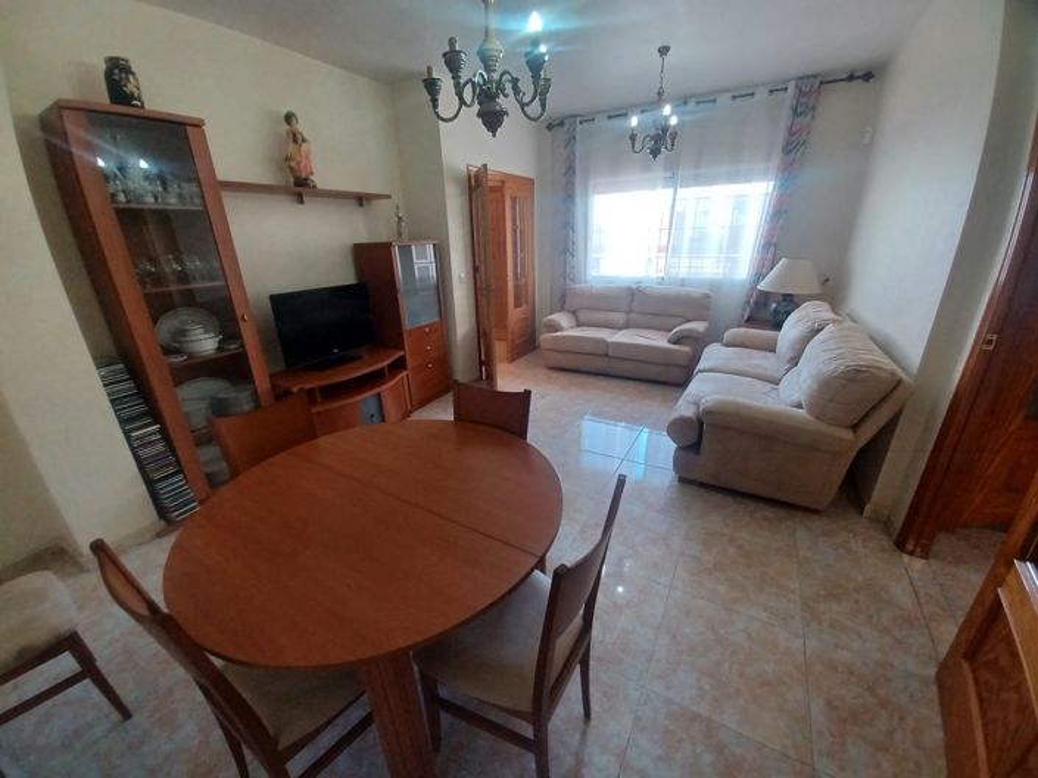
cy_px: 389
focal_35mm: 13
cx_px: 519
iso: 200
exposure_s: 1/50
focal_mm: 1.42
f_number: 2.2
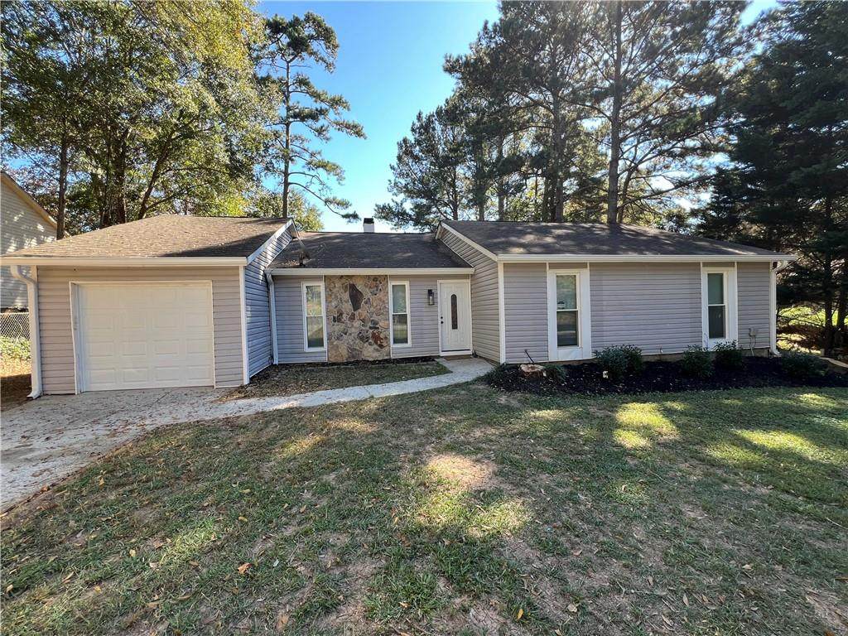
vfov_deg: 89.9
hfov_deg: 106.2
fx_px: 318
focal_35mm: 13
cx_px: 424
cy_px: 318
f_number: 1.8
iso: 32
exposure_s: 1/114
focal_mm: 1.57
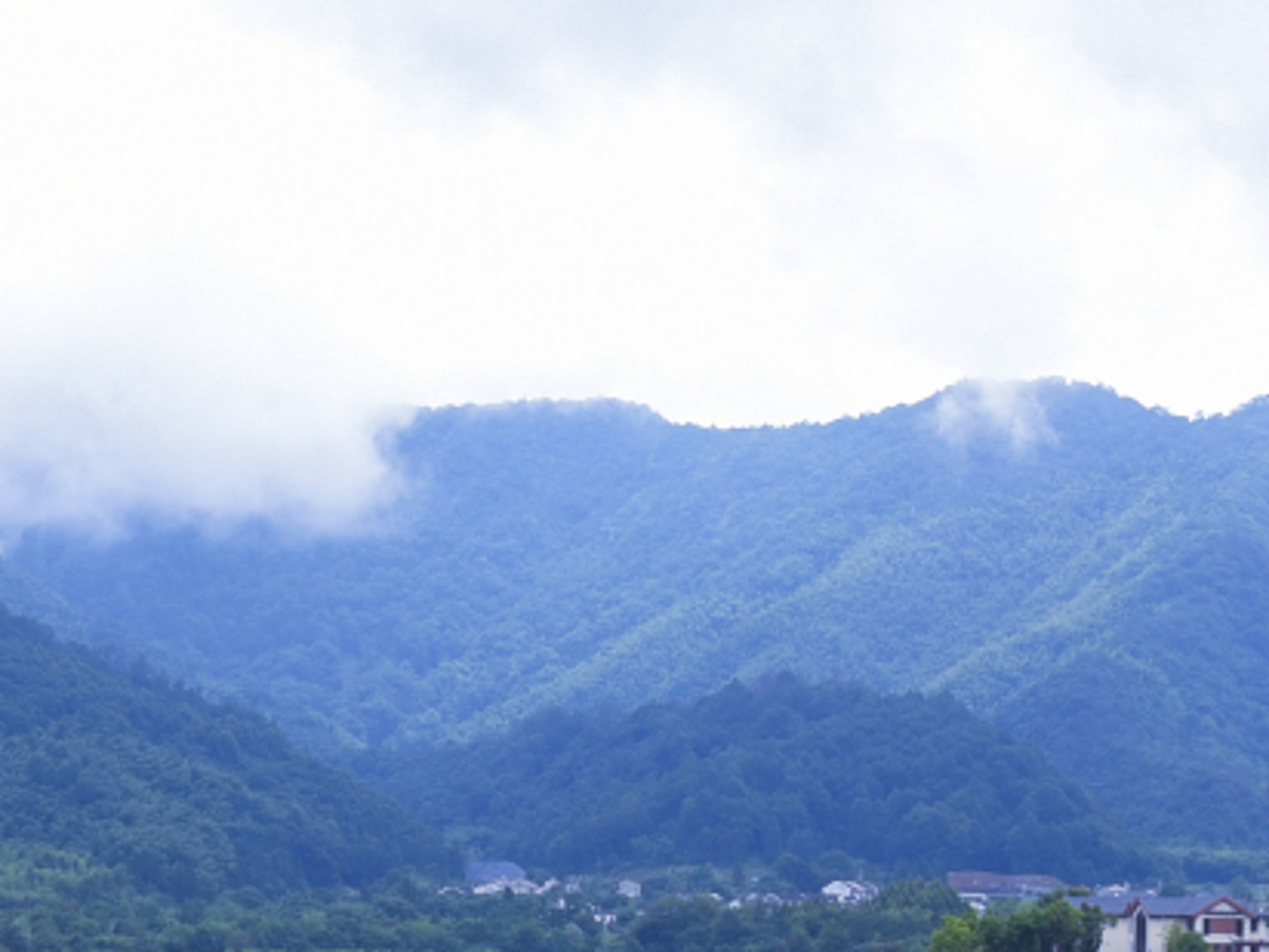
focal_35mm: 112
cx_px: -25
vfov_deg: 13.2
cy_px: 704
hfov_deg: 17.1
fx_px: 4106
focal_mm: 24
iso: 100
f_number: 11
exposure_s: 1/100
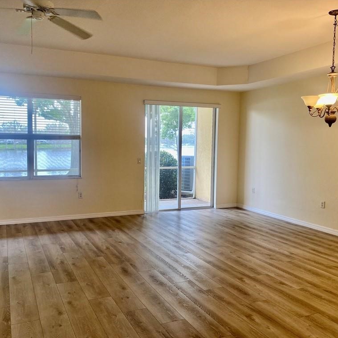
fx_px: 342
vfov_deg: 52.5
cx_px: 157
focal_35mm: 31
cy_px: 170
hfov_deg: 52.5
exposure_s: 1/60
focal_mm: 4.25
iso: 64
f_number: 1.8
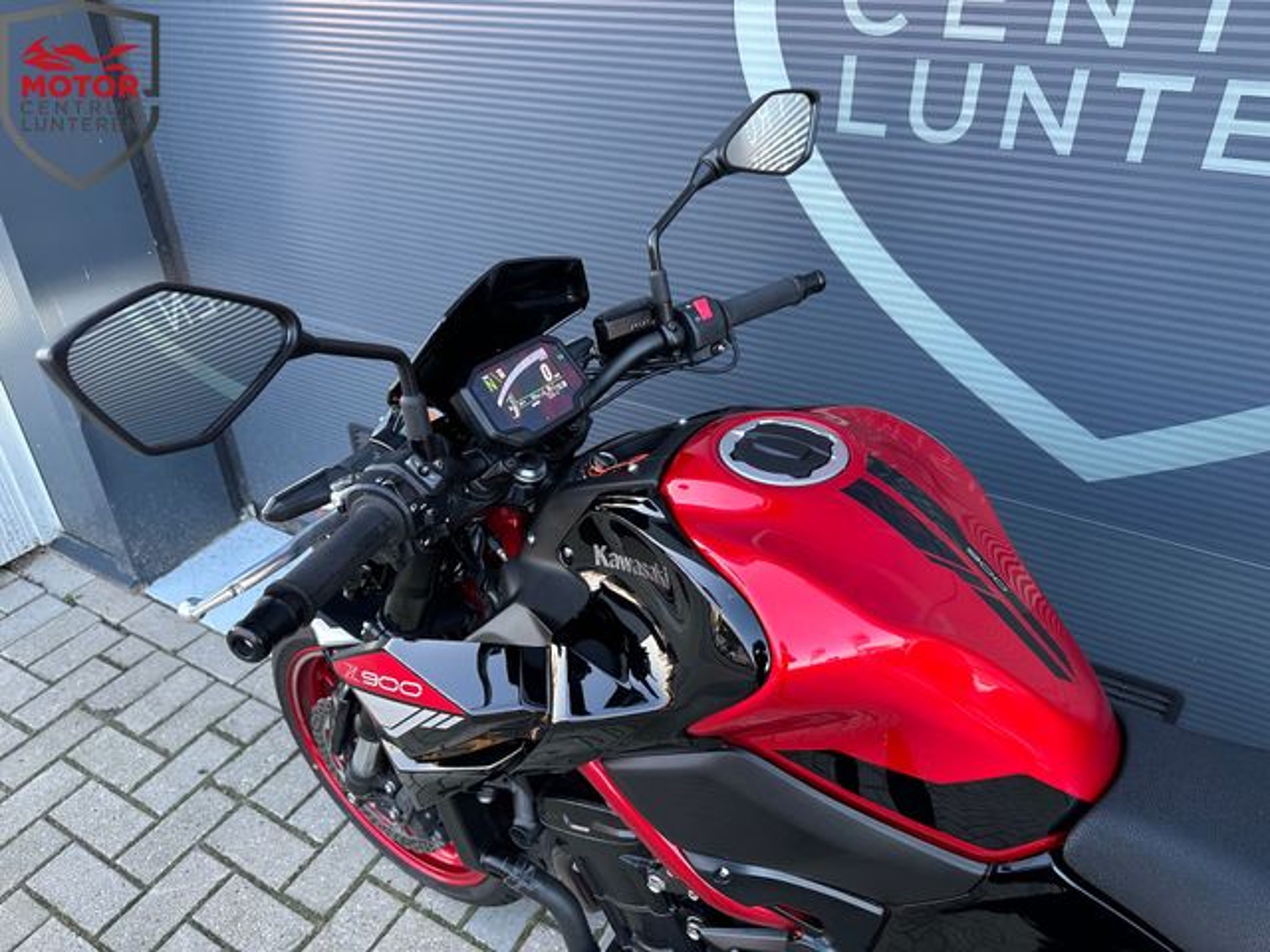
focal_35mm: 24
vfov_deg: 56.8
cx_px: 635
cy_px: 476
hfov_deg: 71.6
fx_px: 881
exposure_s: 1/121
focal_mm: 6.86
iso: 160
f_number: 1.78
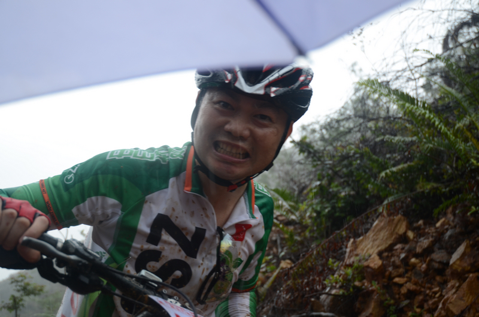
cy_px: 158
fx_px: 677
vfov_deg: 26.3
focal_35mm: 51
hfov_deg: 39.0
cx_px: 240
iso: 100
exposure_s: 1/200
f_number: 4
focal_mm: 34
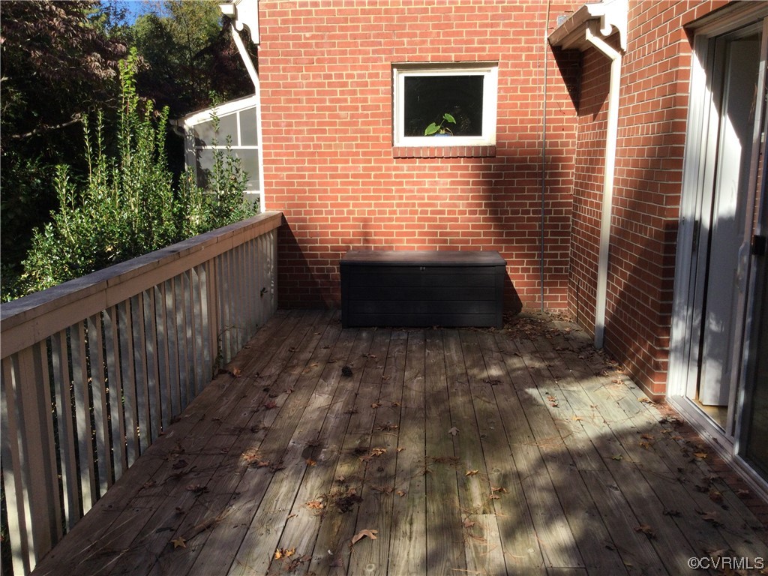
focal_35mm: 31
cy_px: 288
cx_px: 384
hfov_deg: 58.4
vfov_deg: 45.4
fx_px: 688
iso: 25
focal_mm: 3.3
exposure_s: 1/741
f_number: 2.4
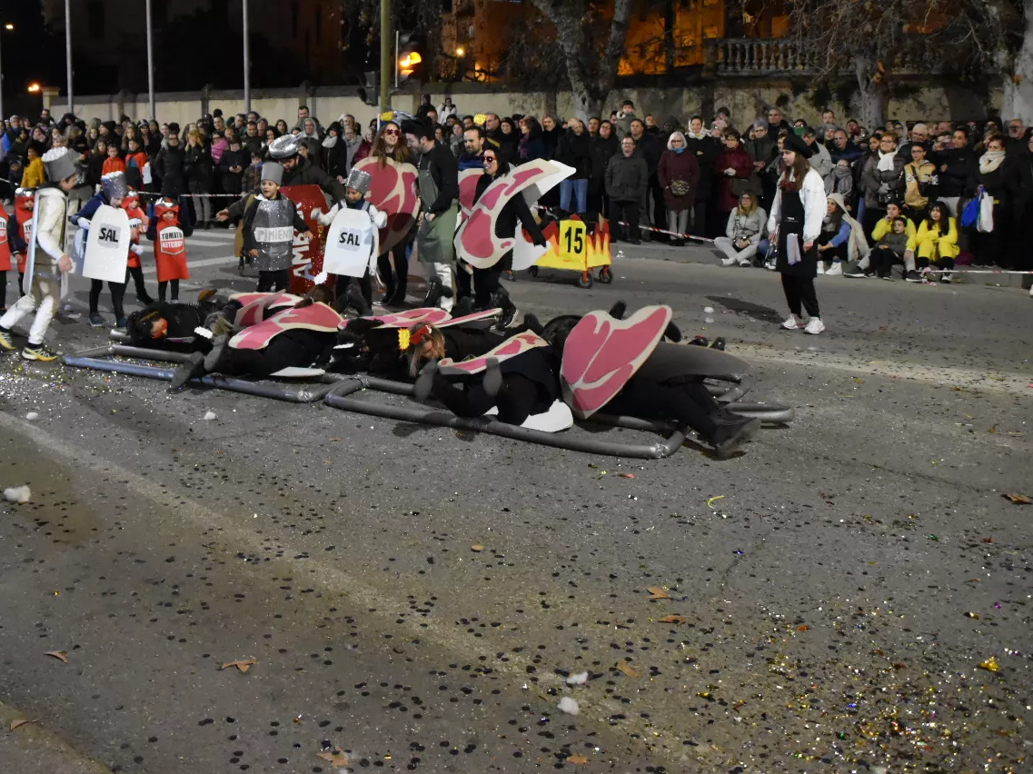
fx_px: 1104
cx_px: 363
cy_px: 293
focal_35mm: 37
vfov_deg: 38.4
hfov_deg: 49.5
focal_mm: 18
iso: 5600
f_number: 3.5
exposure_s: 1/60
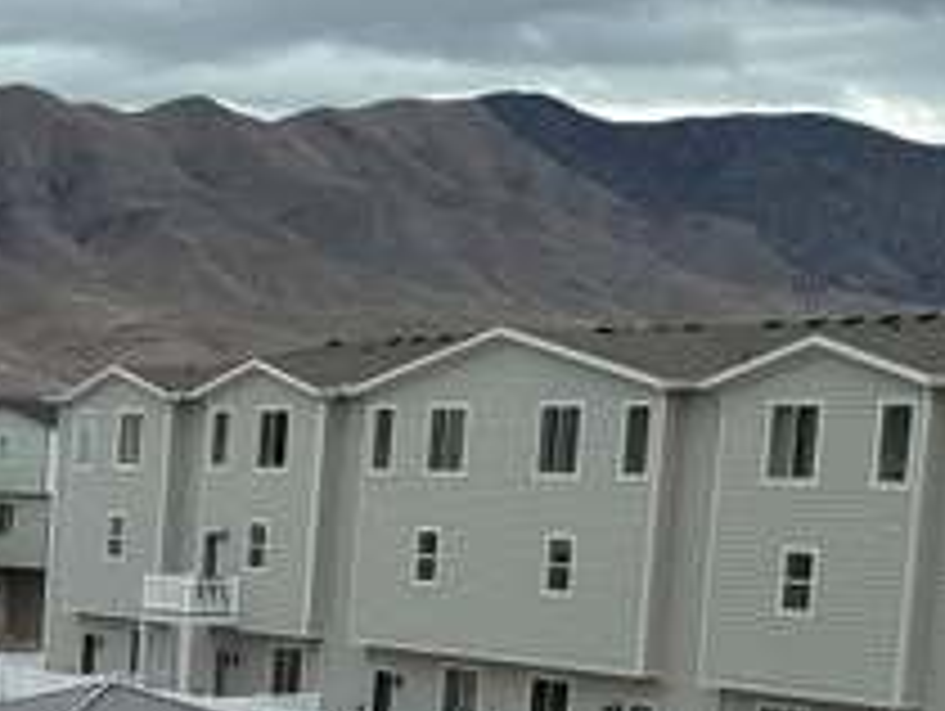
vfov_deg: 12.2
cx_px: -612
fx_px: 3198
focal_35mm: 117
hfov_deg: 15.1
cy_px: 1030
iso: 80
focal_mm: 6.76
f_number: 1.78
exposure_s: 1/1361
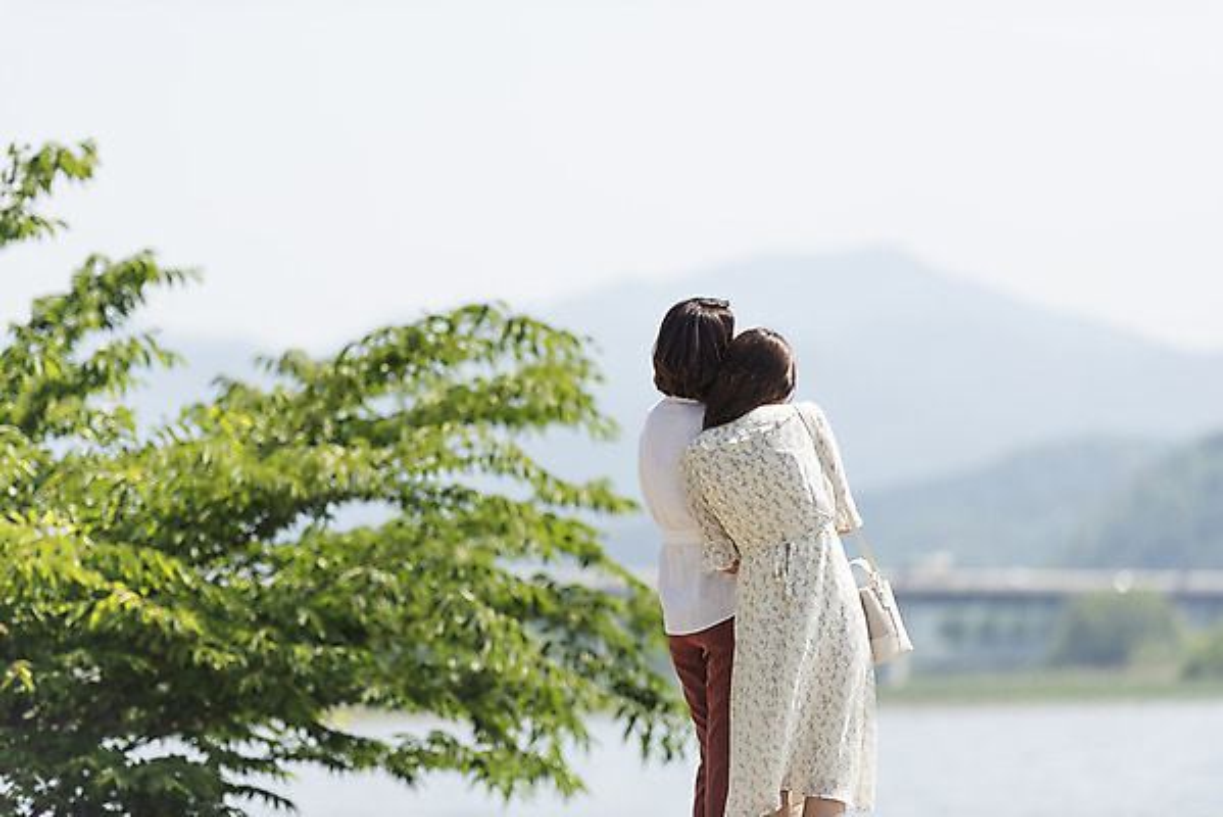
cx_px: 612
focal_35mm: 195
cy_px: 408
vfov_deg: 7.1
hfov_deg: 10.5
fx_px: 6627
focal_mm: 195
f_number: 2.8
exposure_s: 1/2000
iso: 100
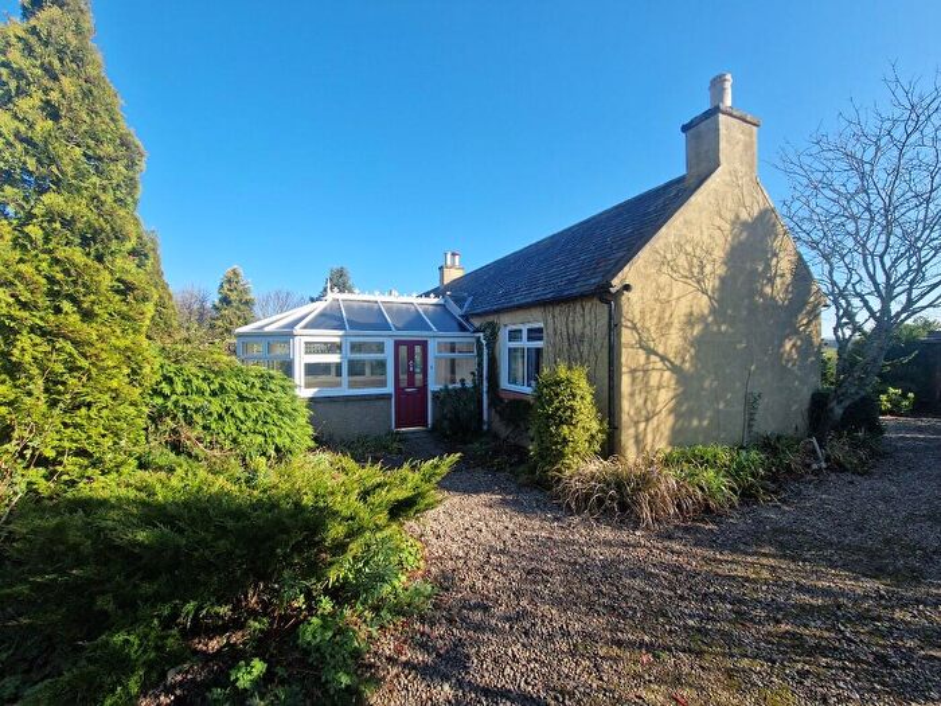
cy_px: 353
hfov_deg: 106.2
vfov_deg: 89.9
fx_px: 353
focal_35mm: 13
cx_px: 470
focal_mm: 2.2
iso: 50
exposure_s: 1/1040
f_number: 2.2
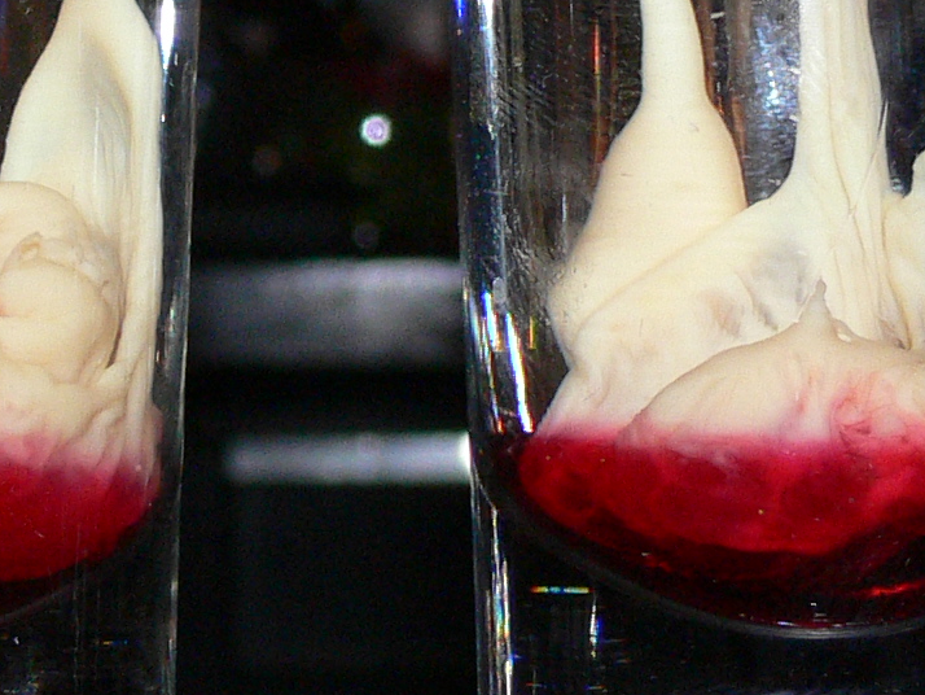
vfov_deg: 9.2
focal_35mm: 160
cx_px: 229
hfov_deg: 12.3
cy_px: 79
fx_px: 4277
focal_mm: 7.4
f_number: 4
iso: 100
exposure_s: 1/30
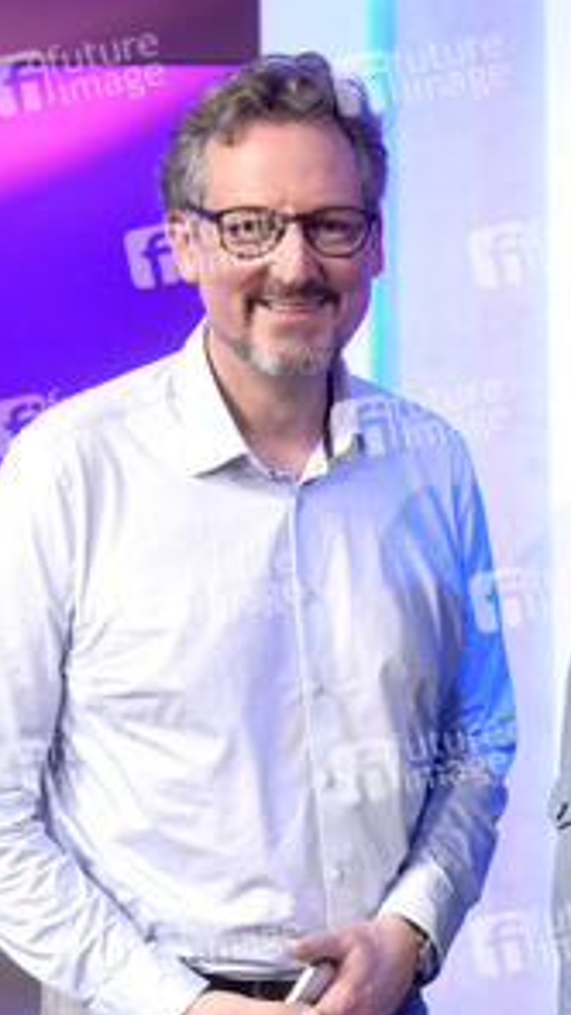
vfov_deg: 29.3
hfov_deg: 16.6
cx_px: 466
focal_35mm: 72
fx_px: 1937
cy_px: 506
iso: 640
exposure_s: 1/250
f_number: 2.2
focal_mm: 30
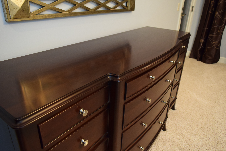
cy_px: 76
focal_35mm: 27
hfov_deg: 67.3
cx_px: 113
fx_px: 170
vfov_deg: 48.0
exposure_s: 1/15
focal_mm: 18
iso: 1600
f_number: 5
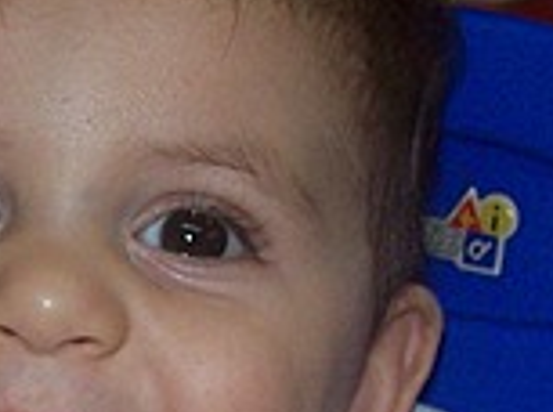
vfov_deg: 9.6
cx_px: 90
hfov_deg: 13.0
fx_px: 2407
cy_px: 495
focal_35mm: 151
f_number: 2.7
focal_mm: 6
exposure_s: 1/64
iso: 80
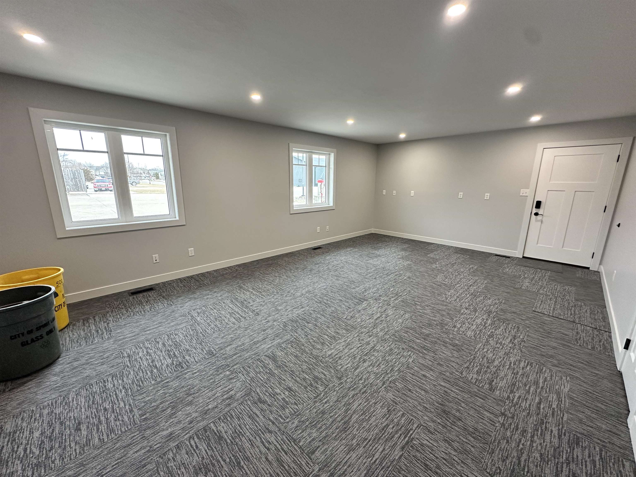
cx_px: 318
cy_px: 238
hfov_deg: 102.1
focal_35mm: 14
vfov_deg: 85.7
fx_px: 257
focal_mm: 2.22
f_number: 2.2
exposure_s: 1/120
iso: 200
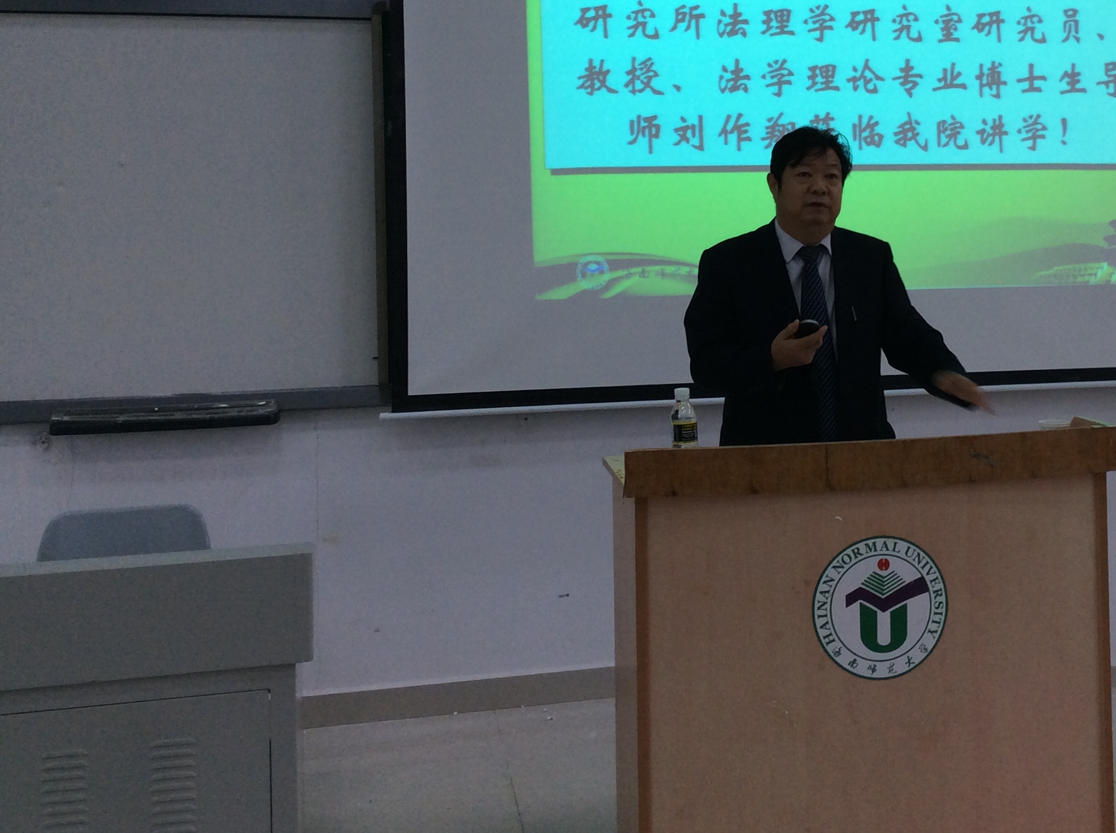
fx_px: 1545
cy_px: 237
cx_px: 763
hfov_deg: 39.1
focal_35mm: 48
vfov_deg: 29.8
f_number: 2.4
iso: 50
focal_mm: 3.3
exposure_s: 1/33
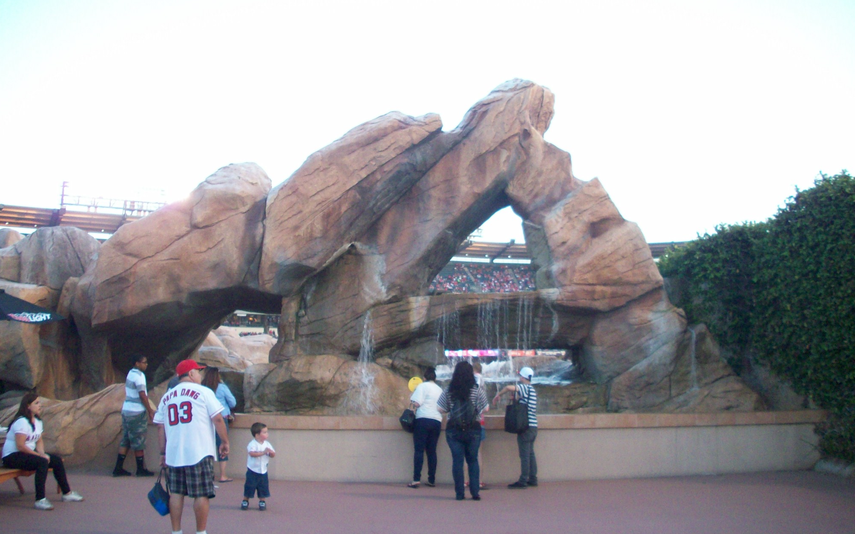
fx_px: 932
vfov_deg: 32.0
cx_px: 424
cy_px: 248
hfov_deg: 49.3
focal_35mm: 40
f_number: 2.8
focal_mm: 6.2
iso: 160
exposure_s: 1/86.7
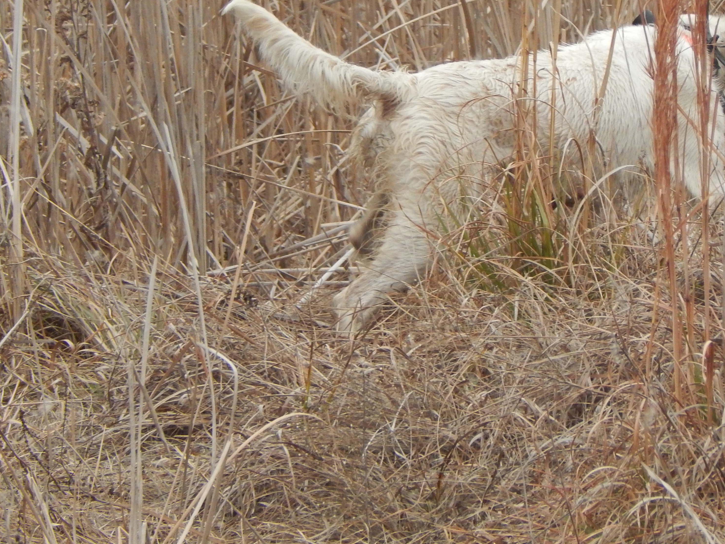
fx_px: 11290
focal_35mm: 539
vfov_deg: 2.8
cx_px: 468
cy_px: 147
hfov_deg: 3.7
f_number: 5.7
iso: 400
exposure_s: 1/125
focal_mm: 62.2
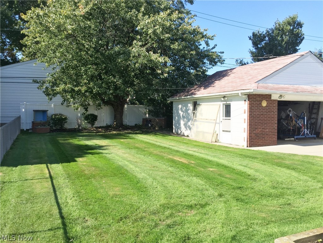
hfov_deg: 61.7
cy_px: 122
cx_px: 162
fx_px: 271
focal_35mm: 29
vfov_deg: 48.2
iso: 32
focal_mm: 4.15
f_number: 2.2
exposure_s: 1/1236
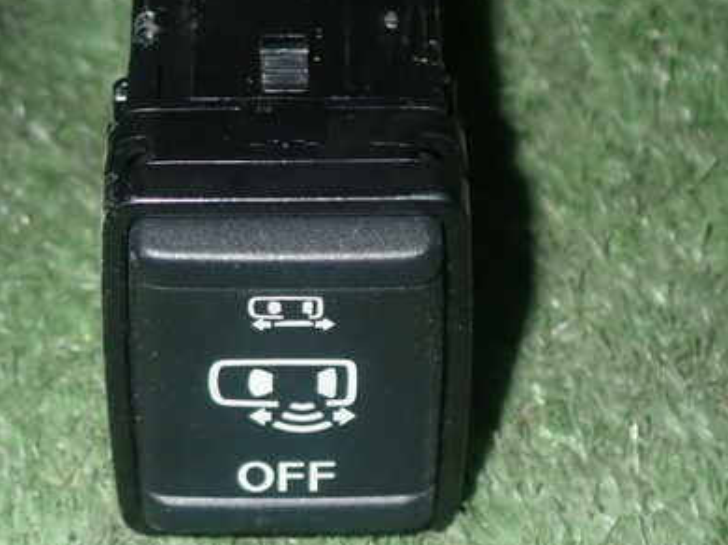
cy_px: 202
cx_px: 317
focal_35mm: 154
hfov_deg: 12.8
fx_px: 3237
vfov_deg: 9.6
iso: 800
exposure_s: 1/100
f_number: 14
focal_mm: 18
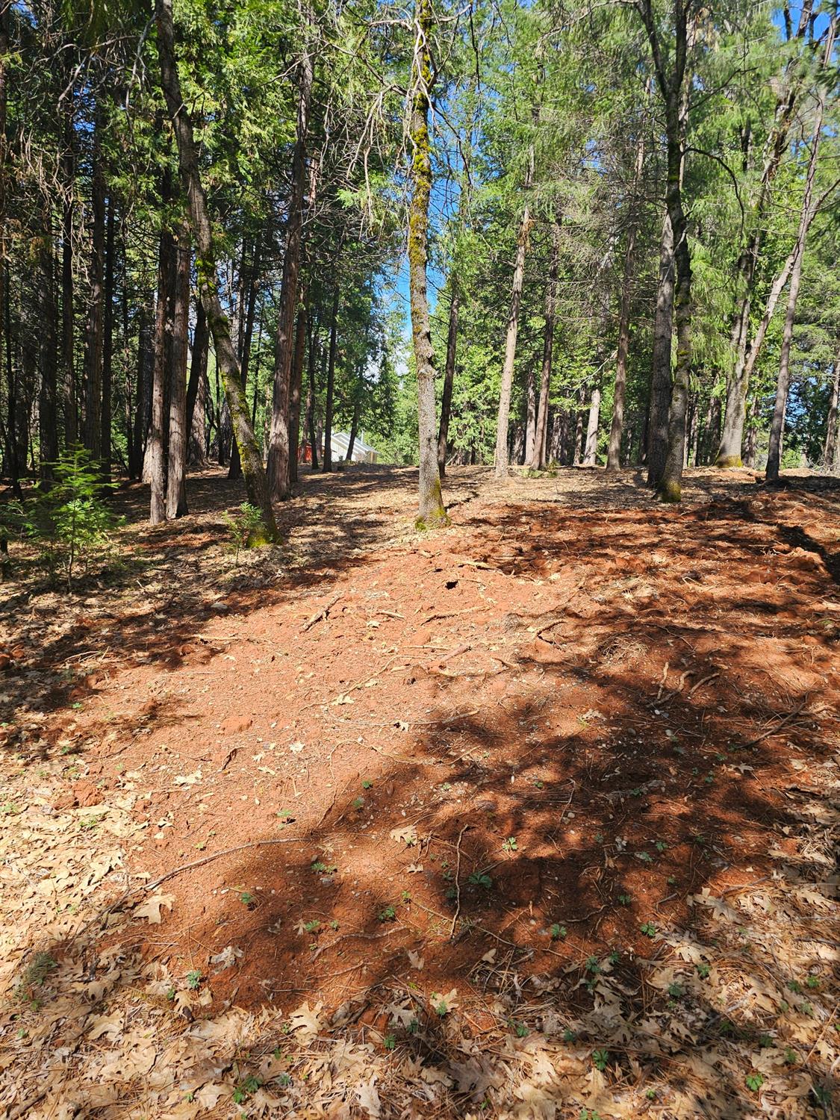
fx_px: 744
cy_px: 560
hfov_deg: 58.9
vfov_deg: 73.9
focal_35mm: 23
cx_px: 420
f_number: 1.7
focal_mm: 6.3
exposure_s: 1/181
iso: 10
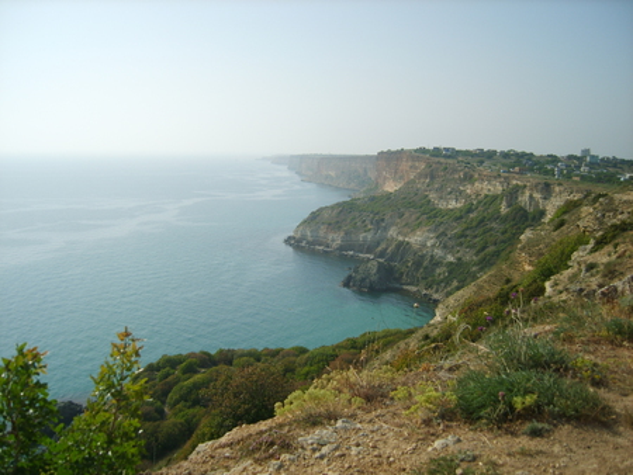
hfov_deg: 52.6
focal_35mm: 35
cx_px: 316
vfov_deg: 40.7
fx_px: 640
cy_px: 238
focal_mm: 7.4
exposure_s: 1/350
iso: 50
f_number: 7.1
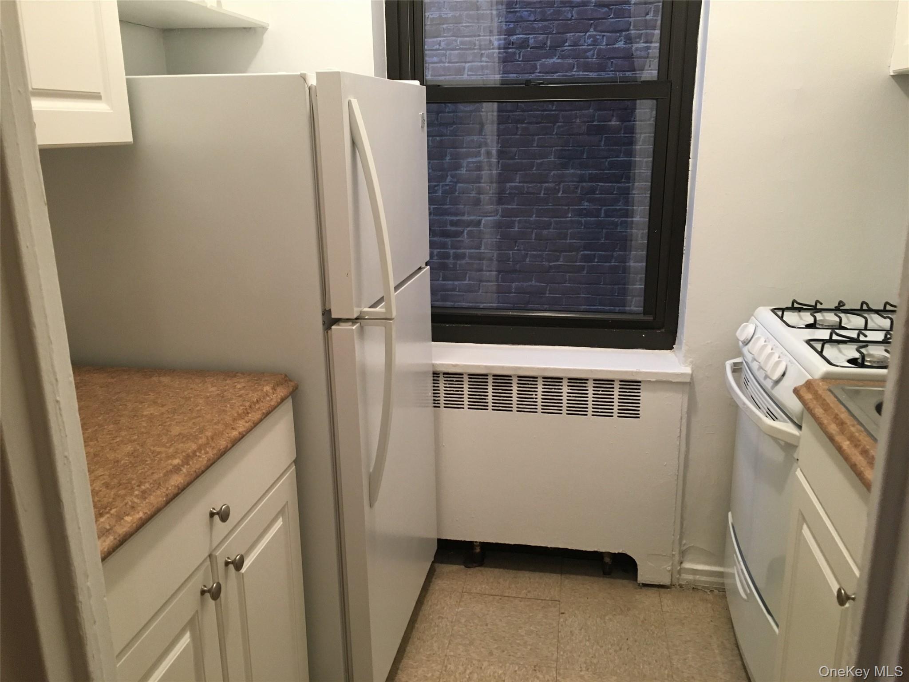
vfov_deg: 48.2
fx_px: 762
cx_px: 454
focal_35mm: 29
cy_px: 341
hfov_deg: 61.7
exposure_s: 1/30
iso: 125
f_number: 2.2
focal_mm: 4.15
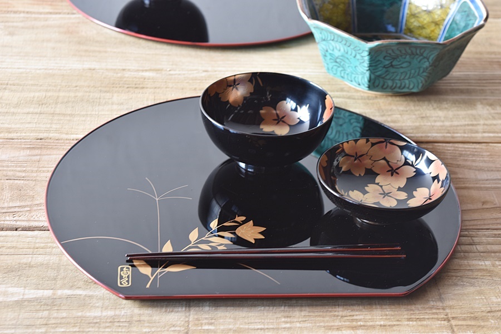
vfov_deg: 16.6
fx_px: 1148
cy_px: 167
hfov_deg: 24.6
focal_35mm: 82
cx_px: 250
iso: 200
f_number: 5.6
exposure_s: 1/3
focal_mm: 55
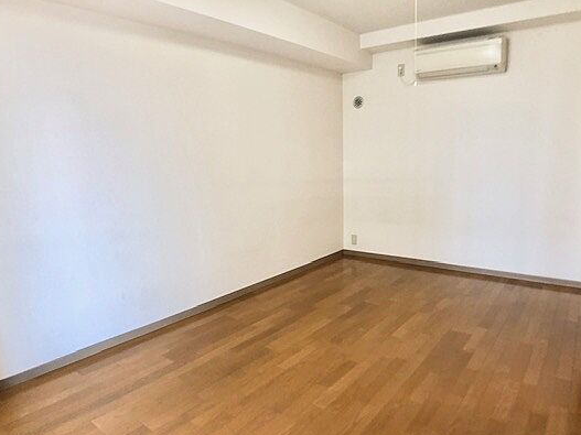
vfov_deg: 41.6
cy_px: 262
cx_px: 309
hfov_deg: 53.9
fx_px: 571
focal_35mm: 34
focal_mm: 3.99
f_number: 1.8
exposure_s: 1/30
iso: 32
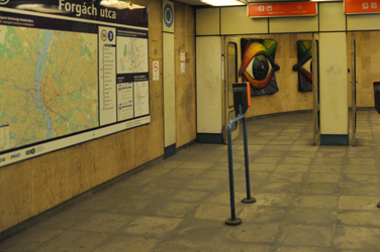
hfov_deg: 46.5
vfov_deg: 31.9
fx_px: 430
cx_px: 269
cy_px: 52
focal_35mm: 41
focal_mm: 17
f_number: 3.5
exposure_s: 1/50
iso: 800
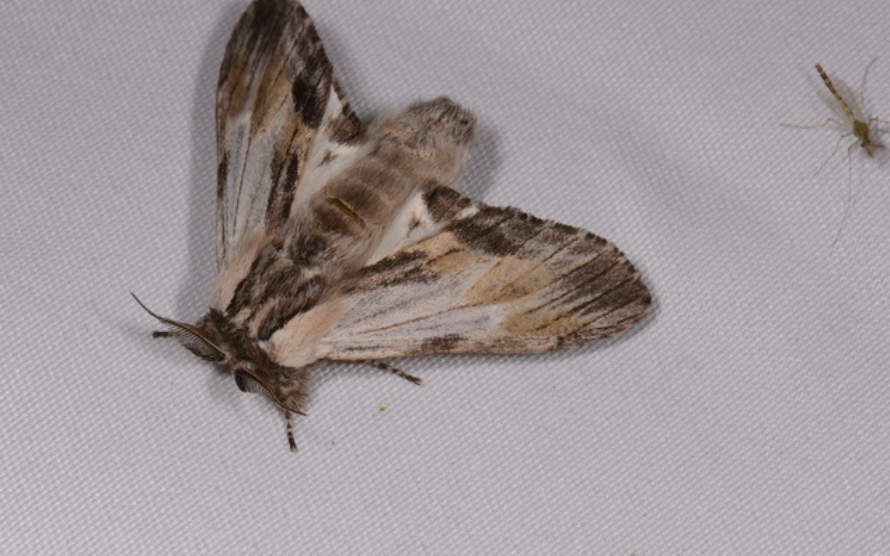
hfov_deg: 12.9
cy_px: 220
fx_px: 3921
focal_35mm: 162
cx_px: 345
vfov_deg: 8.1
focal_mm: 85
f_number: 25
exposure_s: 1/60
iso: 100
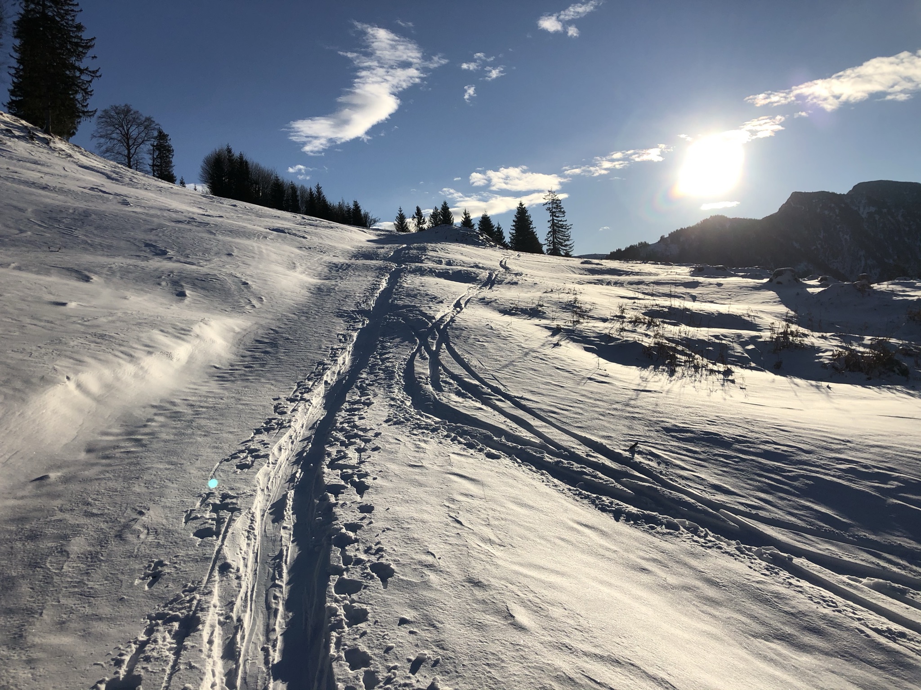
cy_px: 345
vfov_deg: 49.7
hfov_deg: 63.4
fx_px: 745
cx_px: 460
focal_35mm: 28
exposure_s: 1/6024
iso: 25
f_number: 1.8
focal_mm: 3.99
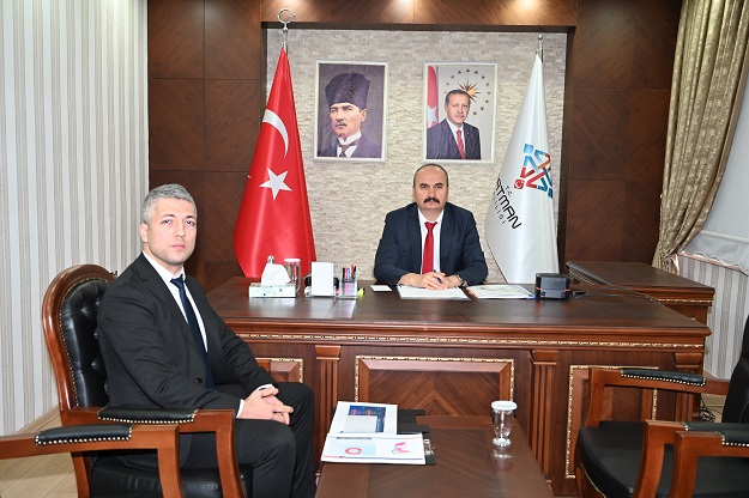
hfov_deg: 57.2
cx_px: 374
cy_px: 249
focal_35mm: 33
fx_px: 686
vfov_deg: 39.9
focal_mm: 33
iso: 1400
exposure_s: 1/60
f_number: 4
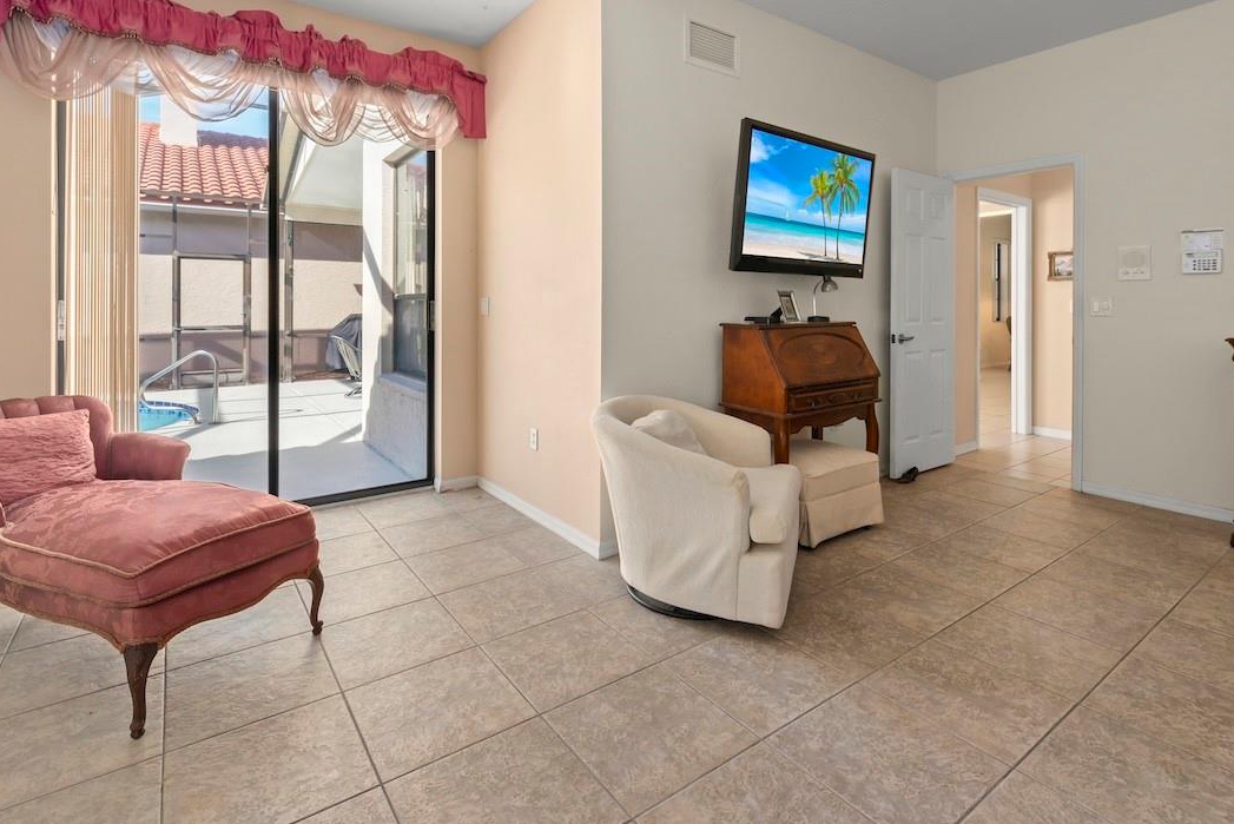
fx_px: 652
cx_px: 614
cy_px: 300
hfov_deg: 86.9
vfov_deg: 63.5
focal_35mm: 19
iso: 400
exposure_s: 1/3
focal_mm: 13
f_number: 11
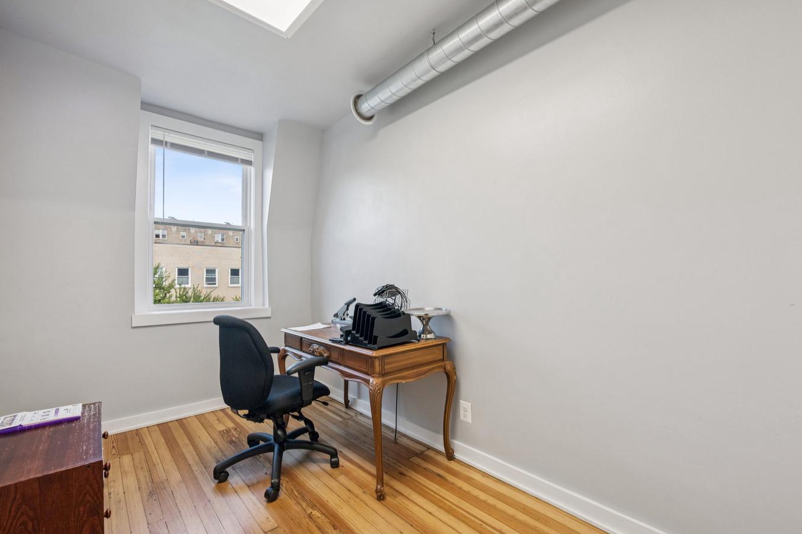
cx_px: 399
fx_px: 334
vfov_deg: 77.2
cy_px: 285
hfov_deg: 100.4
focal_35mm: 15
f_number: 7.1
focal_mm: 14
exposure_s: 1/80
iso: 400
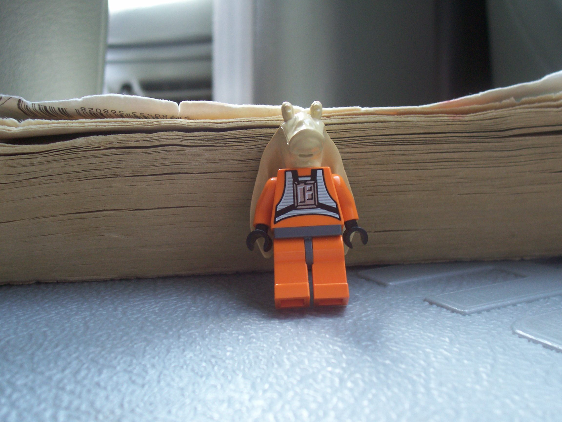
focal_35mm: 53
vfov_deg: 27.5
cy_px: 211
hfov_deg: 36.2
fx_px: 860
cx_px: 281
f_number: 3.2
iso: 103
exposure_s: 1/48.4
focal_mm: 8.7
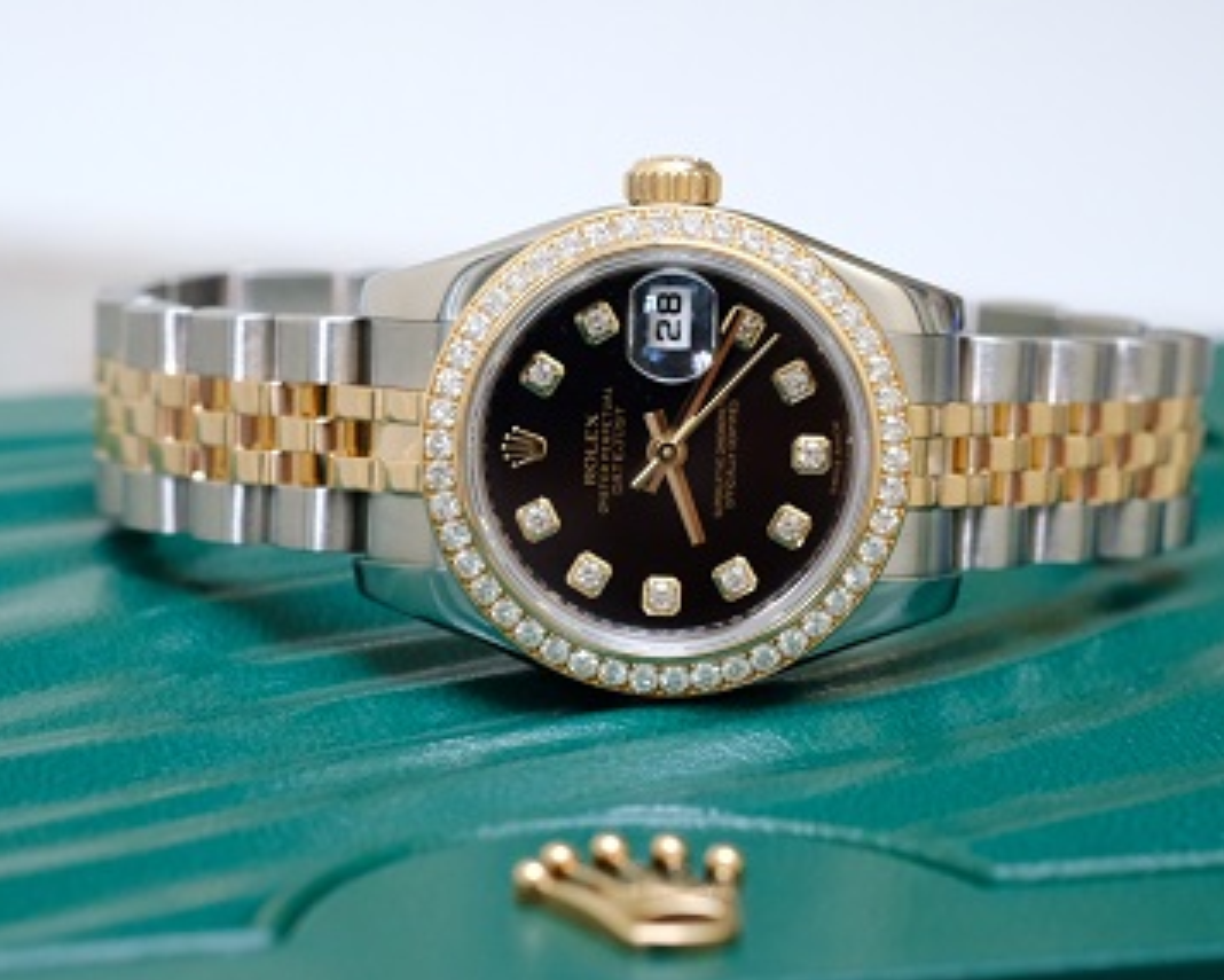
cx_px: 609
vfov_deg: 14.1
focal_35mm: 109
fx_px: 3950
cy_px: 523
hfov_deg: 17.6
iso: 5000
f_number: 8
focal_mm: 60
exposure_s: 1/60
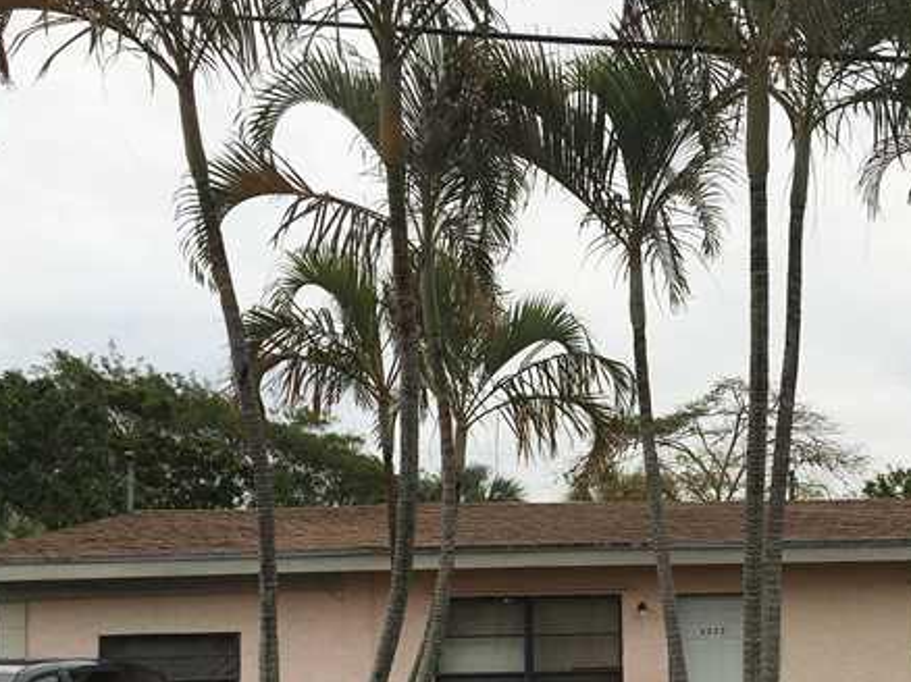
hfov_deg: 34.7
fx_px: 1394
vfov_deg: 26.9
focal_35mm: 53
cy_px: 563
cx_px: 774
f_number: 2.2
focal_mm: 4.15
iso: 25
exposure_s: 1/356
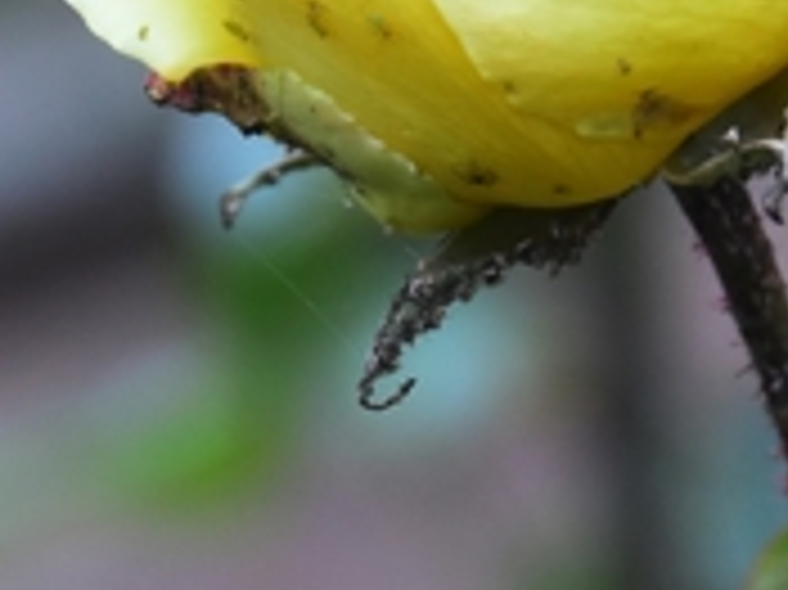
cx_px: 347
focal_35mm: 741
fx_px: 16857
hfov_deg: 2.7
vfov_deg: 2.0
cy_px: 293
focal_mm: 150
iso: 800
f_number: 9
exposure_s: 1/25
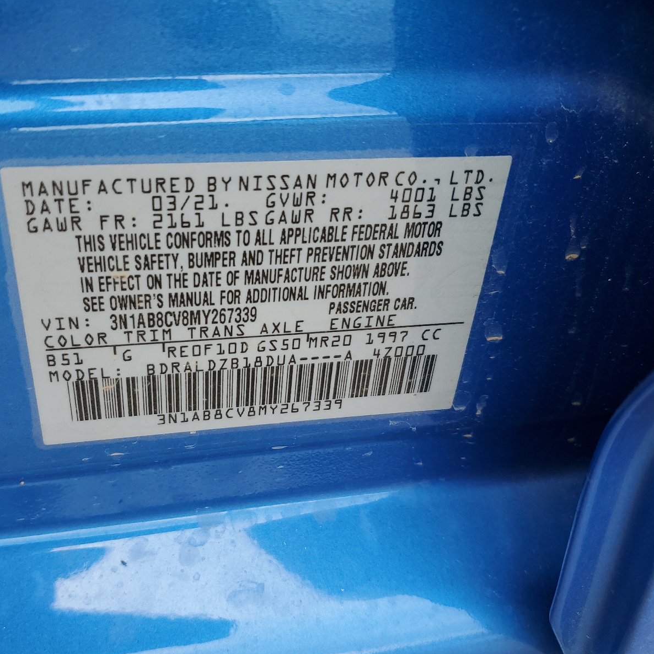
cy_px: 329
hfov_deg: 52.0
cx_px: 246
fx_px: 663
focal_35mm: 31
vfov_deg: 52.5
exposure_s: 1/312
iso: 50
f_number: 1.5
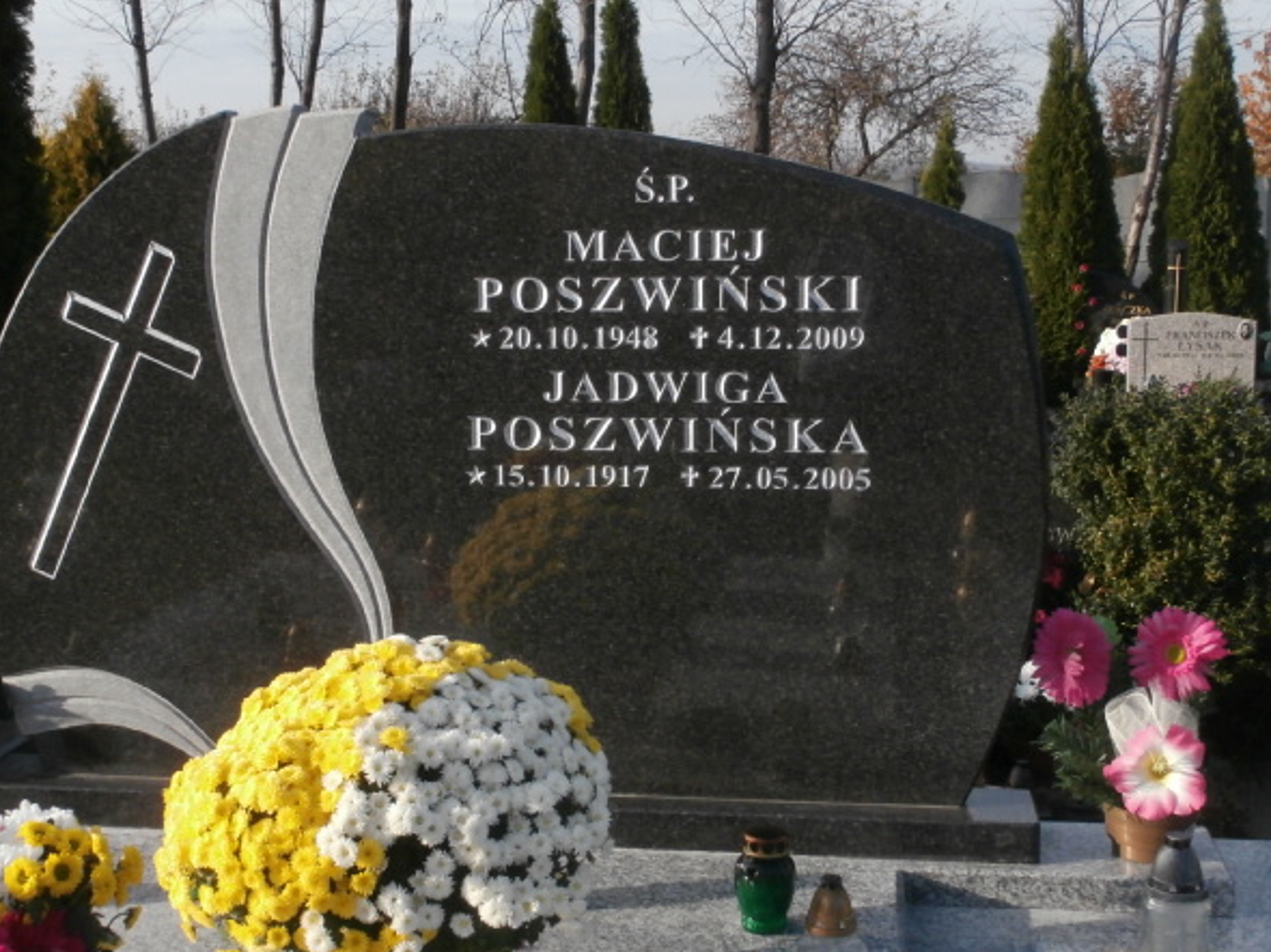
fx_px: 1872
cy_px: 498
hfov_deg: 37.5
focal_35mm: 51
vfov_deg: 28.5
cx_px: 586
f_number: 11
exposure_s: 1/200
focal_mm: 8.29
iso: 400
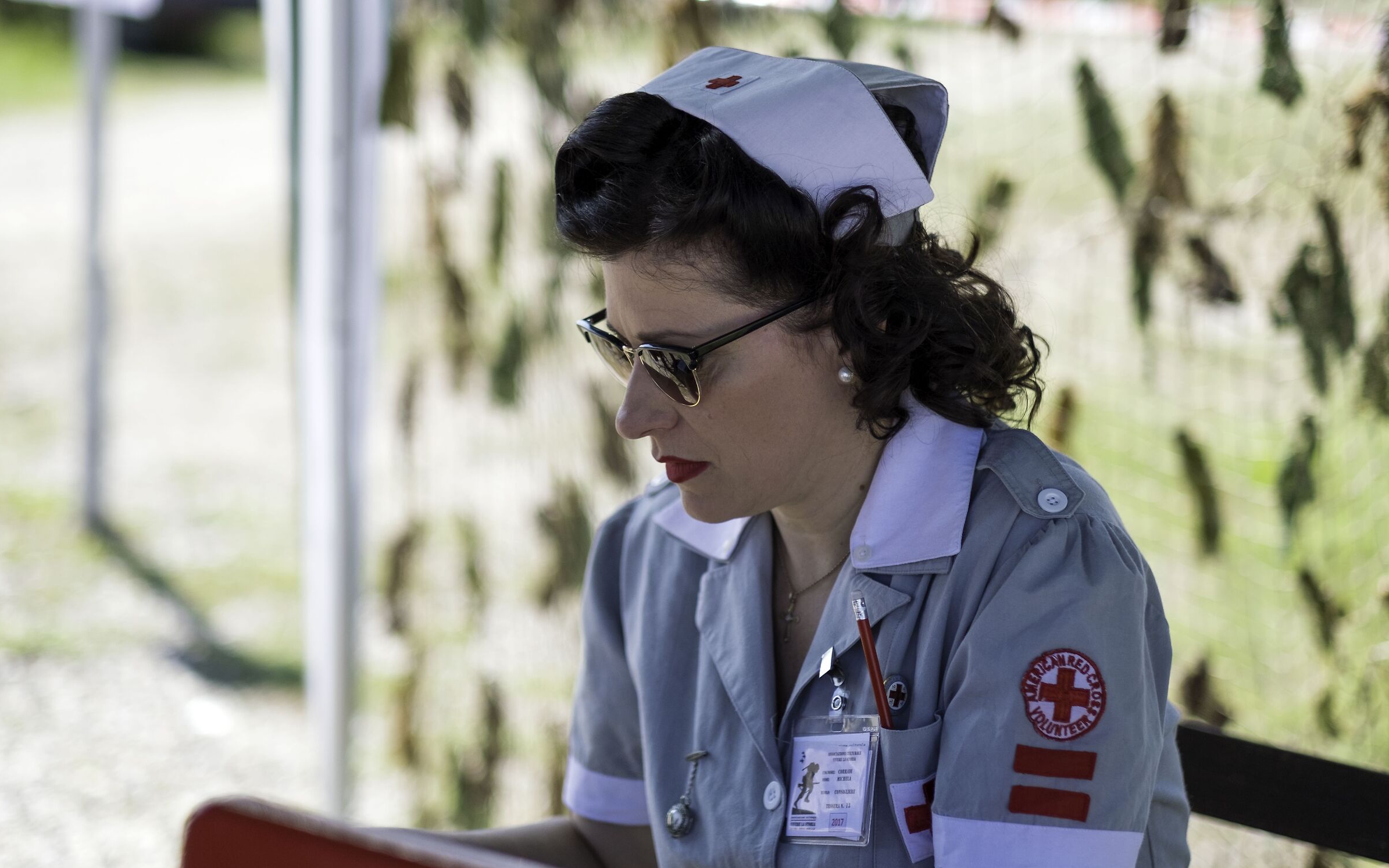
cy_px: 455
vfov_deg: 15.2
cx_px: 696
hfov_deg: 24.1
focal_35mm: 86
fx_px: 3255
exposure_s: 1/8000
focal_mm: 56
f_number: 1.2
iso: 200
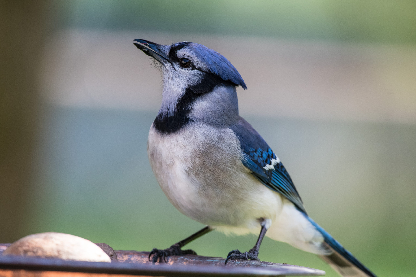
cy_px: 138
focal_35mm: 750
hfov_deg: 2.7
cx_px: 208
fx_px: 8667
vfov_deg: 1.8
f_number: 5.6
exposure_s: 1/800
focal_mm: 500
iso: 1250
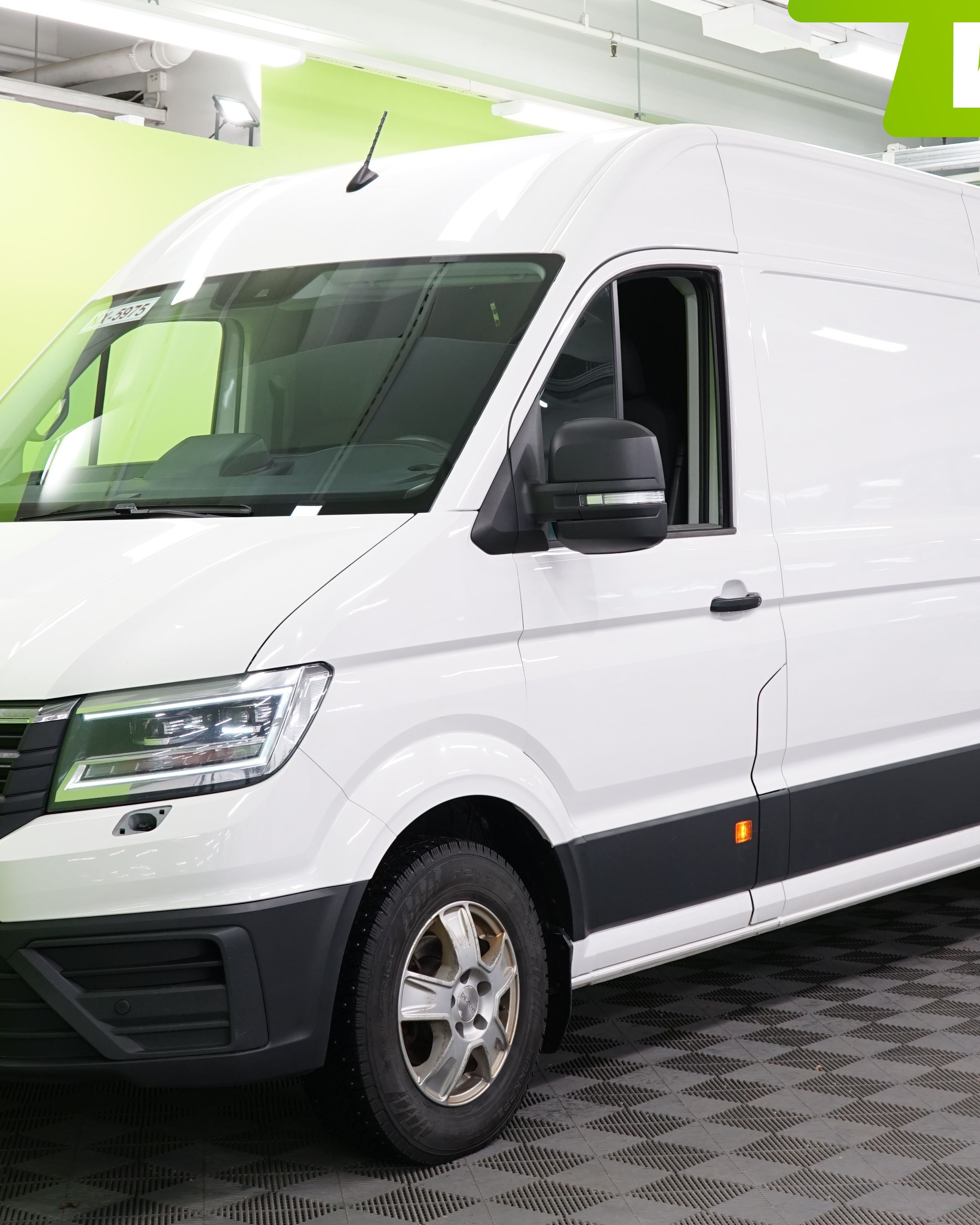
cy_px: 518
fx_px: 2248
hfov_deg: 24.6
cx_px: 462
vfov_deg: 30.4
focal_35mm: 62
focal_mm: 36
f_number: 6.3
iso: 500
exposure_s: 1/25
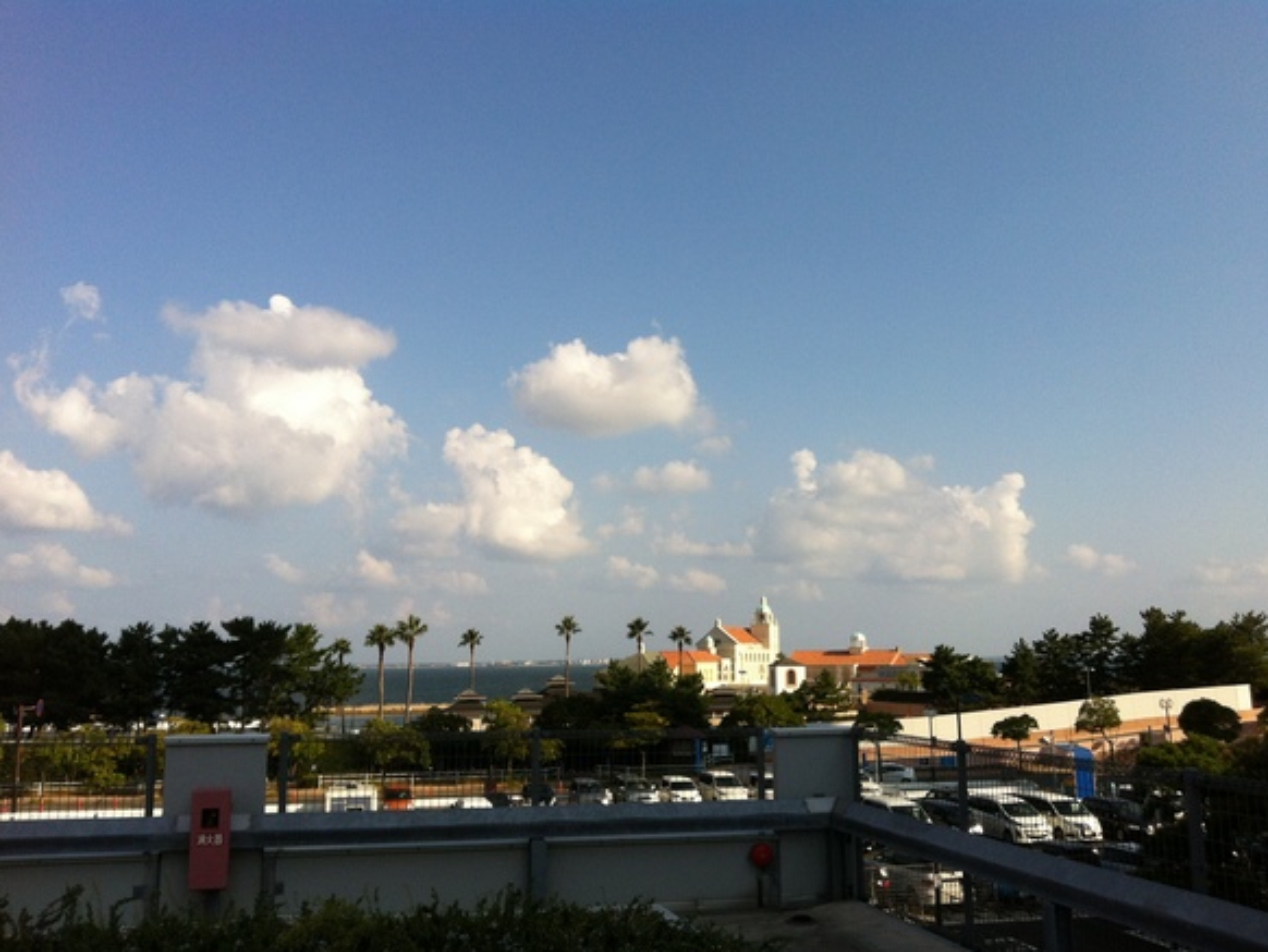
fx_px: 1319
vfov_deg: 39.7
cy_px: 486
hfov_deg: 51.3
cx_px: 645
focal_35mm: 36
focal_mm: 3.85
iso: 80
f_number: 2.8
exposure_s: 1/2011
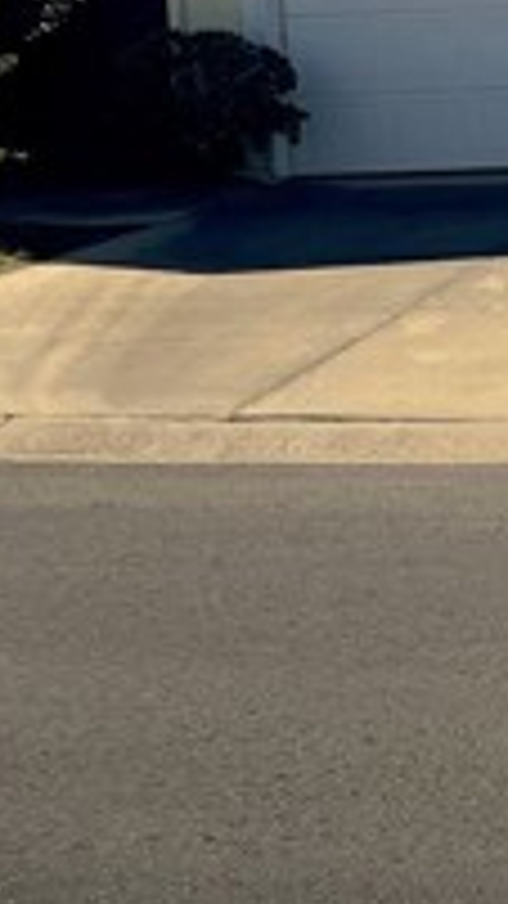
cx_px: 1097
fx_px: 2156
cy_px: 148
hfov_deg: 11.7
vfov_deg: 23.2
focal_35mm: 90
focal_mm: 4.2
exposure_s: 1/6135
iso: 50
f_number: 1.6
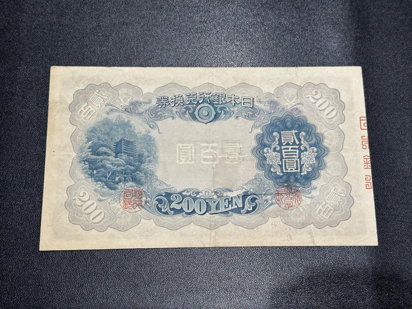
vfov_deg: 30.3
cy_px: 154
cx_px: 206
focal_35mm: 48
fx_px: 571
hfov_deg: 39.7
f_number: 1.78
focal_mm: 6.86
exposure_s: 1/50
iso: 100
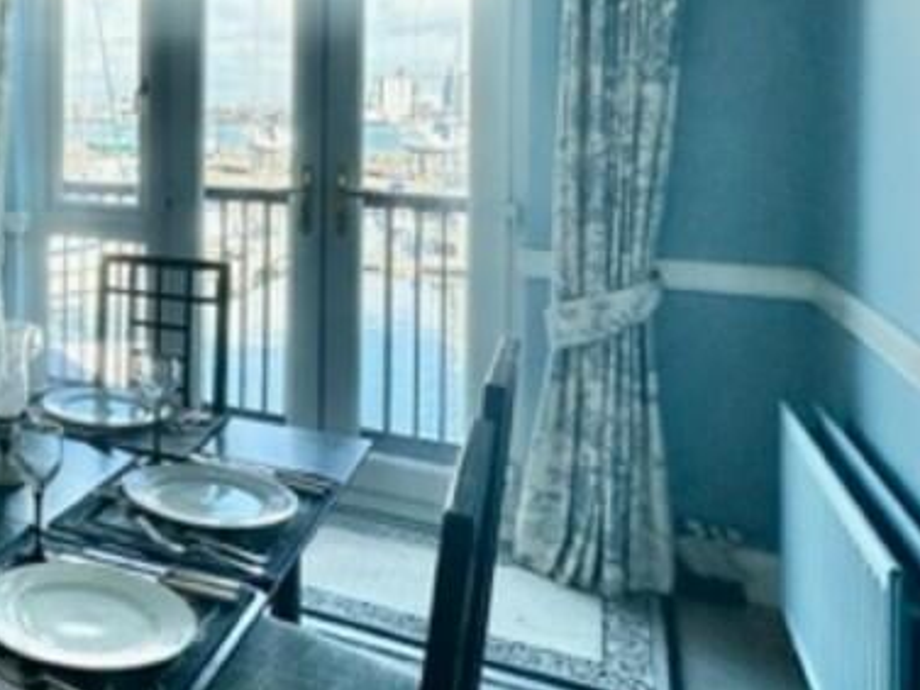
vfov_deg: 36.4
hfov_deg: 38.7
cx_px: -132
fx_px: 1010
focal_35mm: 38
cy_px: 134
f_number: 2.2
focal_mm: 2.22
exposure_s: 1/246
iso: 40
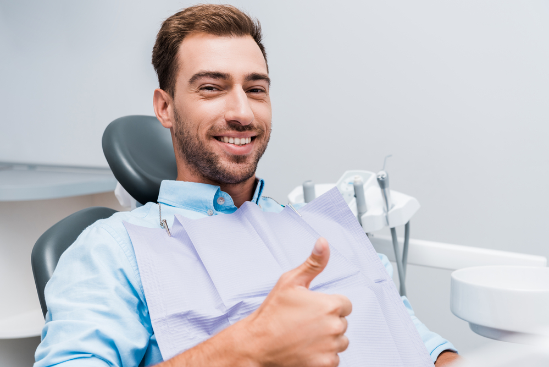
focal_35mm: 55
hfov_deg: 36.2
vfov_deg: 24.6
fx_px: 839
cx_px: 274
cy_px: 184
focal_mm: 55
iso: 125
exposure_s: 1/160
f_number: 5
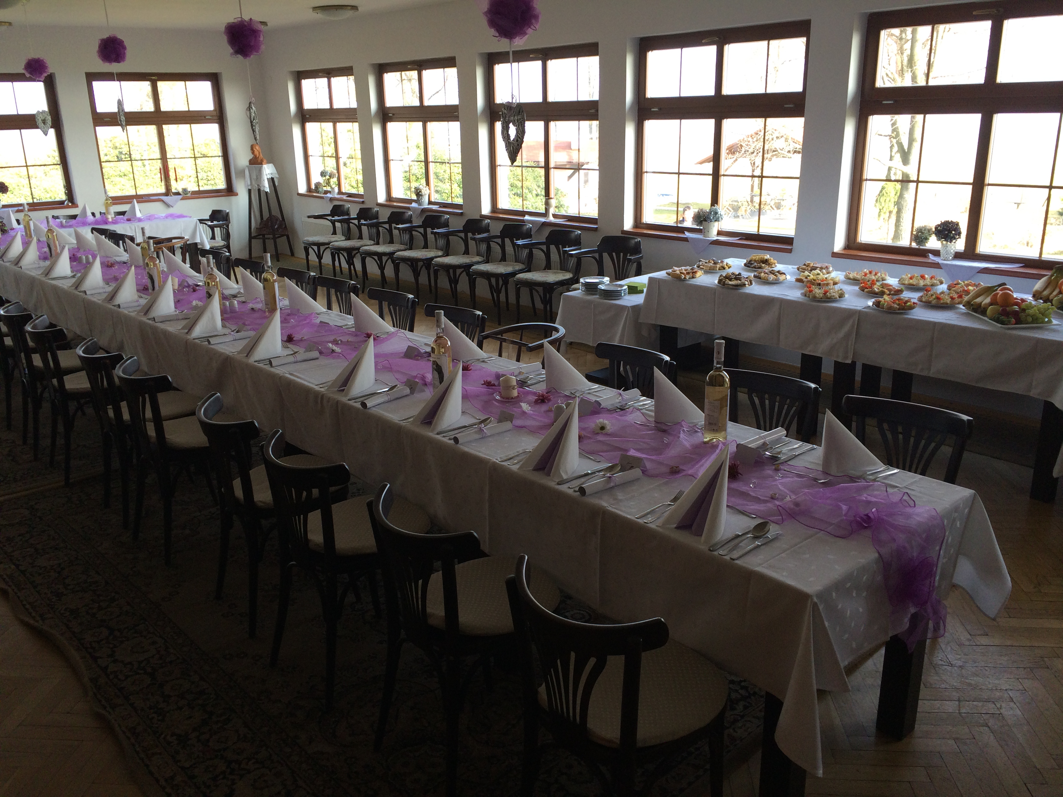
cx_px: 532
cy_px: 398
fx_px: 921
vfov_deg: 46.8
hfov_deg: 60.0
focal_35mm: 30
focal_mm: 4.12
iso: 64
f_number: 2.2
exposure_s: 1/120
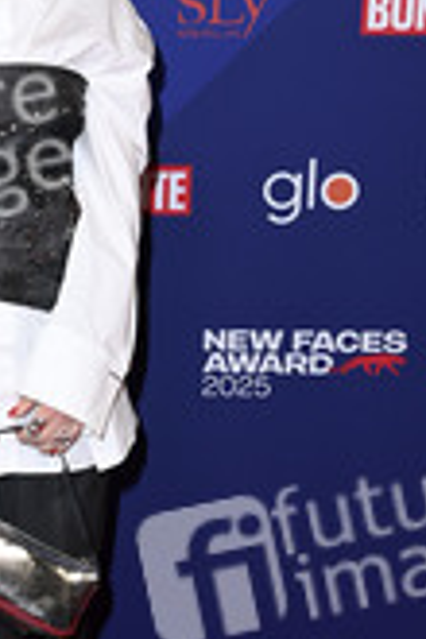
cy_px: 360
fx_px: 1633
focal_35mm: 92
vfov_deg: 22.1
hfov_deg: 14.6
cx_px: -15
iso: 640
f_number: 5.6
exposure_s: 1/250
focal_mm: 38
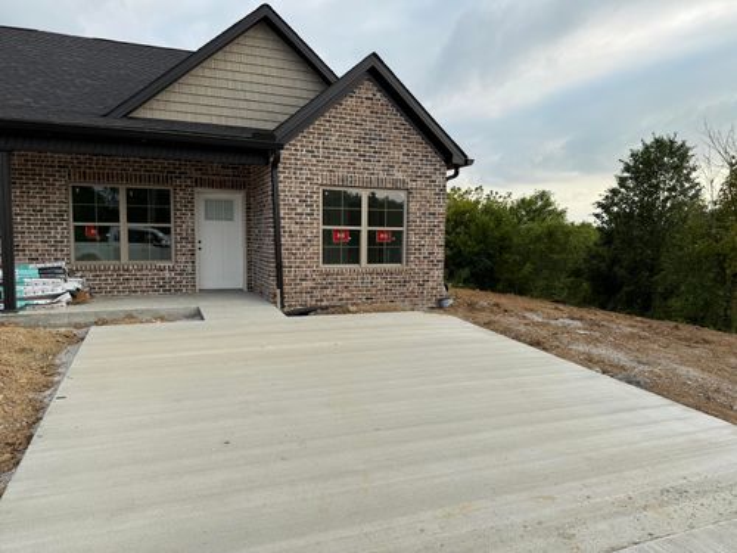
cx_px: 368
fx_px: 511
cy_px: 276
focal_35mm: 24
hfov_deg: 71.6
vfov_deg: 56.8
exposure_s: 1/1139
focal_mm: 6.76
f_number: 1.78
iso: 80
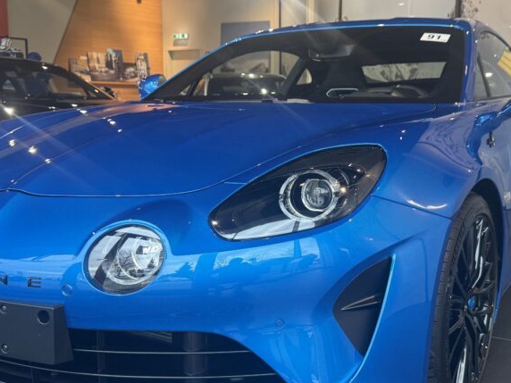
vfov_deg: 33.6
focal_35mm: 43
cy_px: 190
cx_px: 274
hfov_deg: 43.8
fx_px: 635
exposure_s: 1/100
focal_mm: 6.76
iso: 160
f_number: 1.78
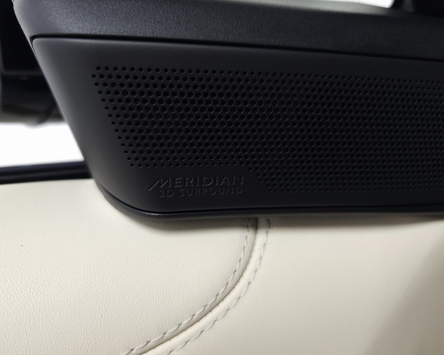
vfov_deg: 56.8
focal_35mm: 25
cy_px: 170
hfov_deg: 67.9
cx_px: 200
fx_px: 329
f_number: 1.7
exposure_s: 1/60
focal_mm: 6.3
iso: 80
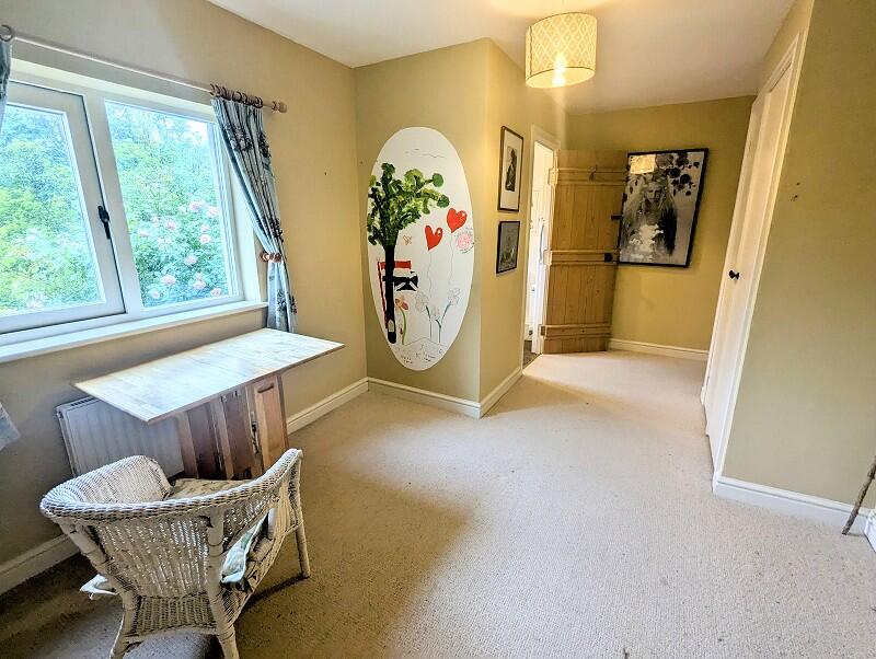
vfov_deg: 78.2
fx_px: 405
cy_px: 330
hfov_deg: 94.4
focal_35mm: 16
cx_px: 438
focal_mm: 2.35
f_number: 2.2
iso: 77
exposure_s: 1/100
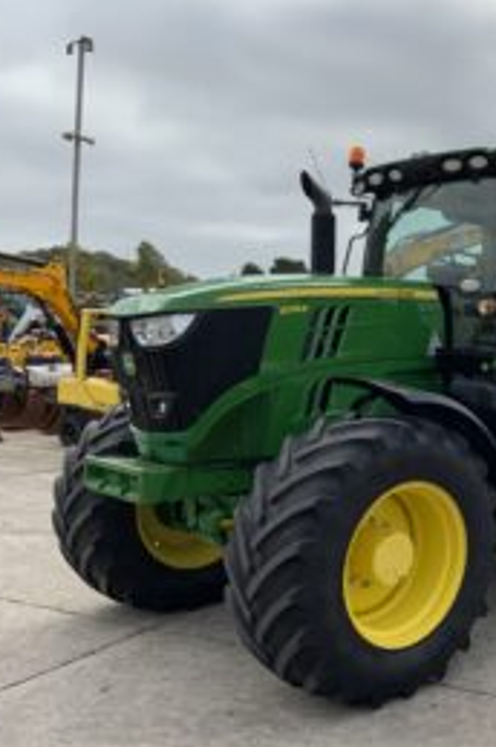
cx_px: 476
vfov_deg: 46.4
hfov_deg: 30.0
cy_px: 378
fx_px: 870
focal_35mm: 42
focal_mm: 3
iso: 16
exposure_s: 1/1221
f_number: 1.8
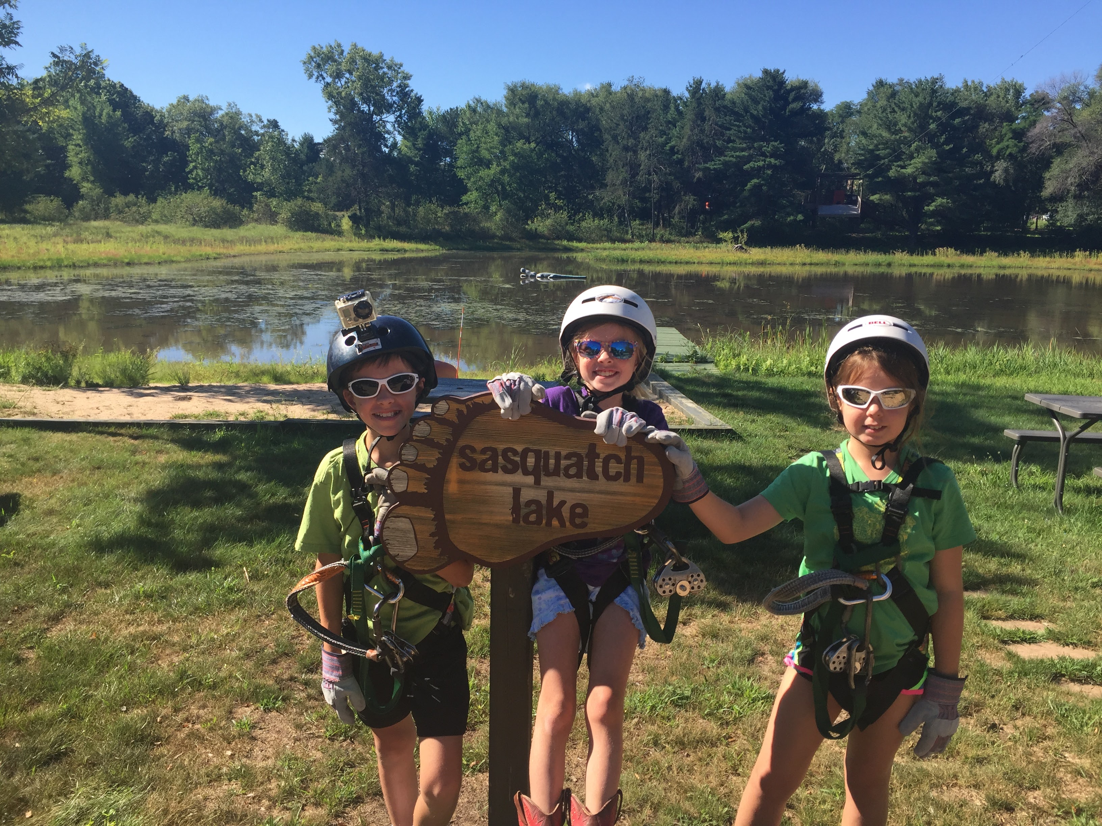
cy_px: 413
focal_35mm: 29
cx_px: 551
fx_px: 923
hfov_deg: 61.7
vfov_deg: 48.2
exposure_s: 1/989
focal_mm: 4.15
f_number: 2.2
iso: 32
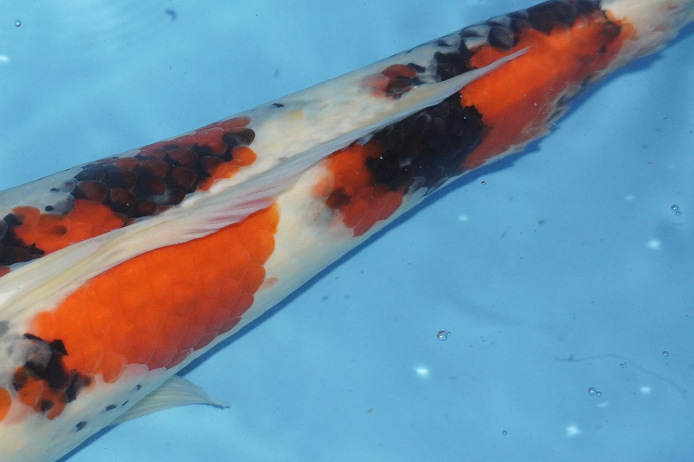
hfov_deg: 15.5
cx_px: -59
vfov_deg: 10.6
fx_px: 2485
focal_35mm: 129
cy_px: 334
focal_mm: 36
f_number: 4.5
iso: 1000
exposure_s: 1/160
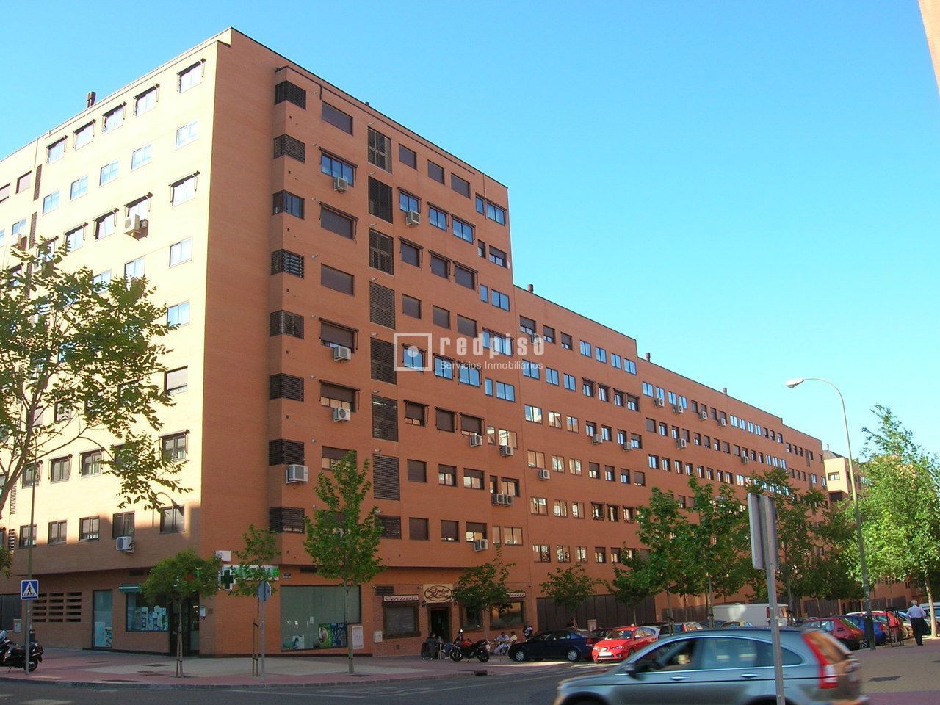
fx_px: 923
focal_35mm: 34
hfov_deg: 54.0
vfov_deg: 41.8
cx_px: 470
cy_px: 352
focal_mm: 5.7
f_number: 4.9
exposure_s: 1/123
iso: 50
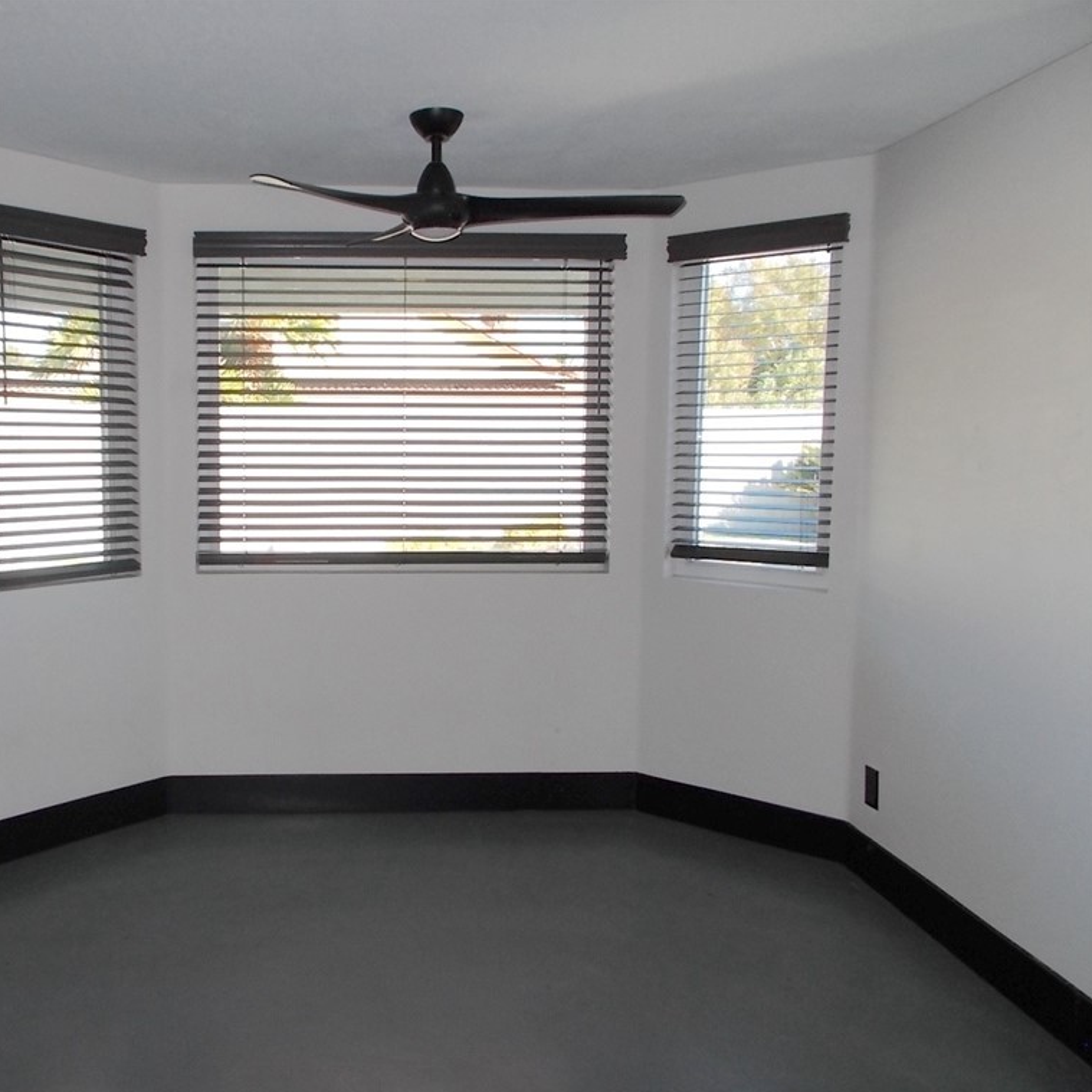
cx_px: 363
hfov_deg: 51.5
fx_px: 1106
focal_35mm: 31
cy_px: 550
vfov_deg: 52.5
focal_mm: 4.6
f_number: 3.2
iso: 80
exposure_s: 1/100
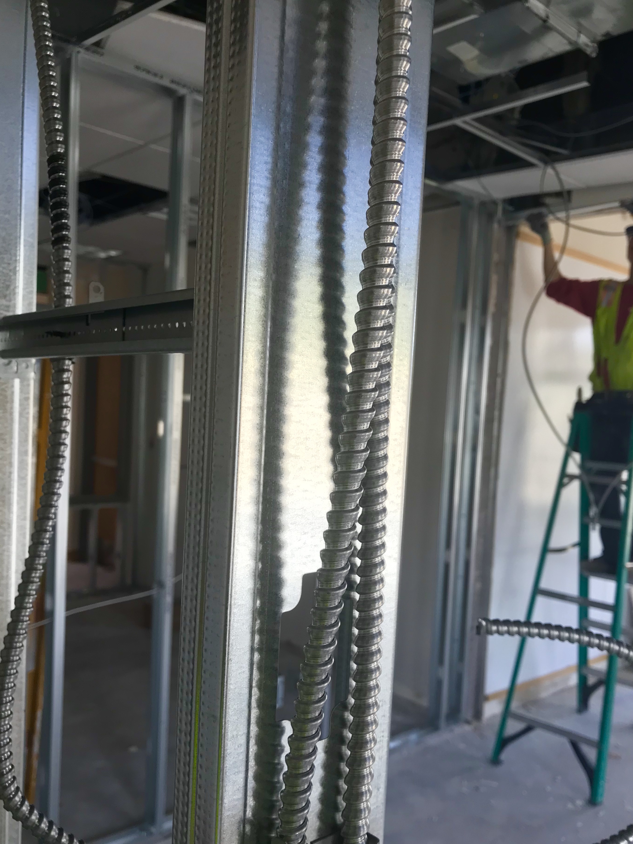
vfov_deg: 58.2
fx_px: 756
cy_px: 466
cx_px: 344
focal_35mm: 31
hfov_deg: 45.4
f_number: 1.8
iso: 40
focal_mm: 3.99
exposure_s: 1/120
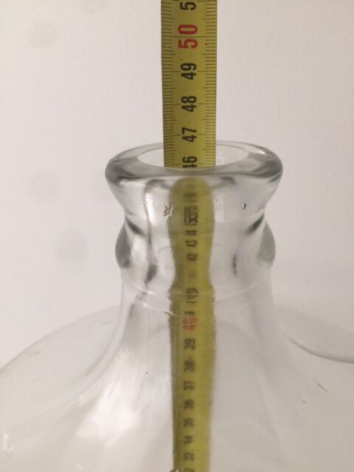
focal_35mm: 29
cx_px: 177
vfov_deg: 61.7
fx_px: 395
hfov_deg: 48.2
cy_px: 236
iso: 250
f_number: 2.2
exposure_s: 1/33
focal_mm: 4.15
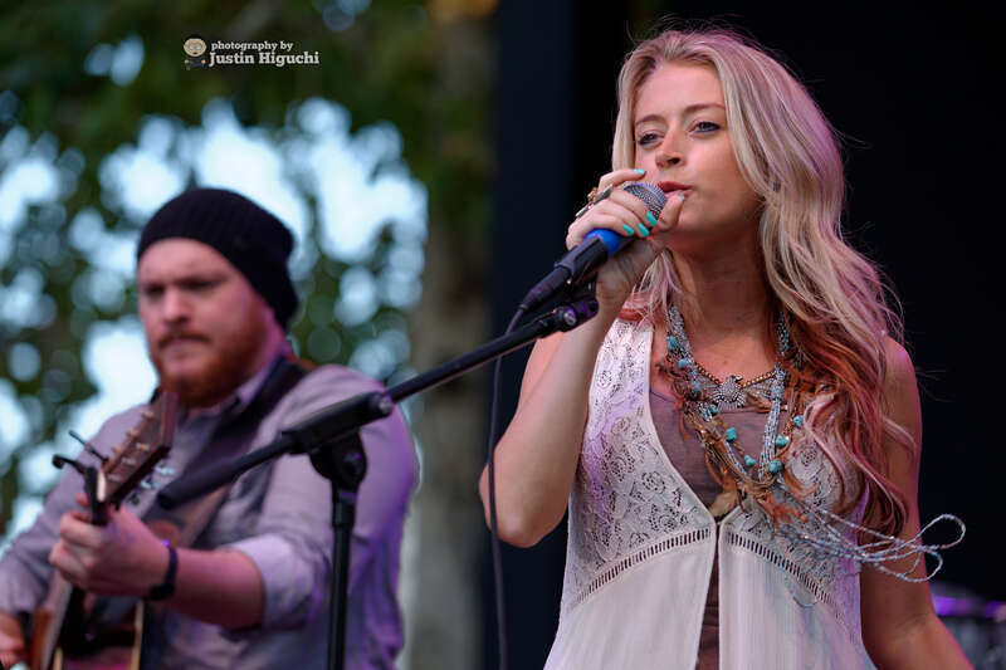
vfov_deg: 11.4
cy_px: 335
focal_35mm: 120
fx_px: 3352
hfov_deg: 17.1
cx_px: 503
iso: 180
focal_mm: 120
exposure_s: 1/320
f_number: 2.8
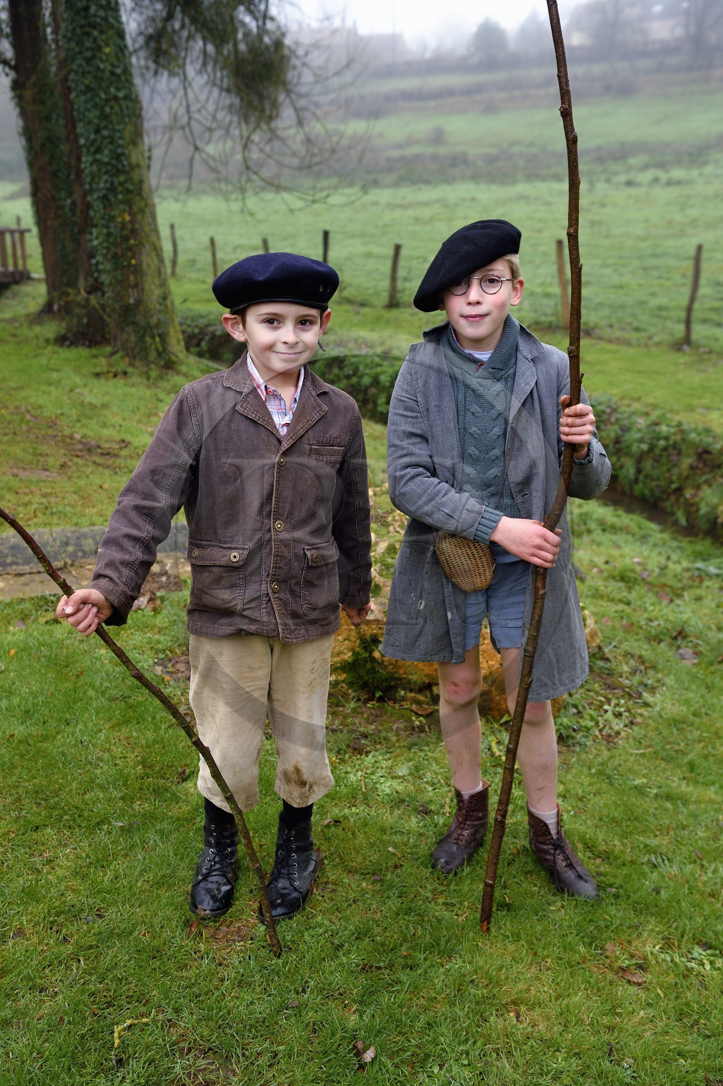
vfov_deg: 53.2
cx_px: 362
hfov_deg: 36.8
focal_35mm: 36
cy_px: 543
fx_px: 1085
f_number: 5
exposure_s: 1/100
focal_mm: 36
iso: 800
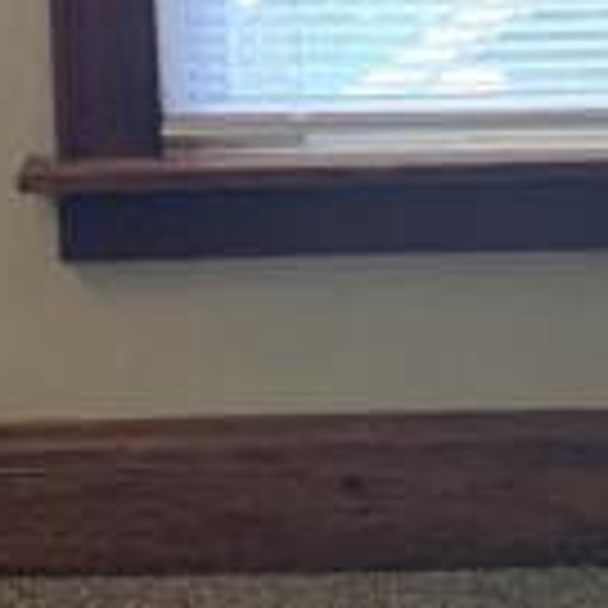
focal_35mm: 131
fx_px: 2603
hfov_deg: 13.3
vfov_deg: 13.0
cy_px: -81
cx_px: 477
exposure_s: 1/60
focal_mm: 4.25
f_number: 1.8
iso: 250
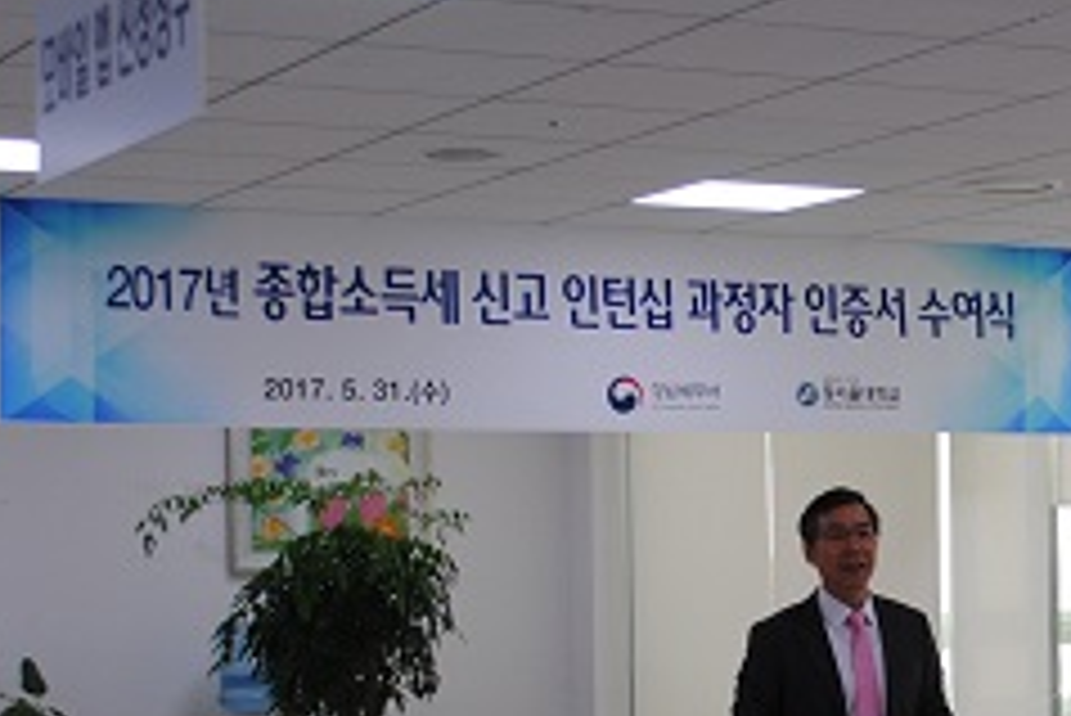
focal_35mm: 97
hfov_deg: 20.7
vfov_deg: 14.0
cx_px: 900
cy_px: 585
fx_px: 2887
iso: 200
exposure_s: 1/80
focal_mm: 22
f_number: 4.5
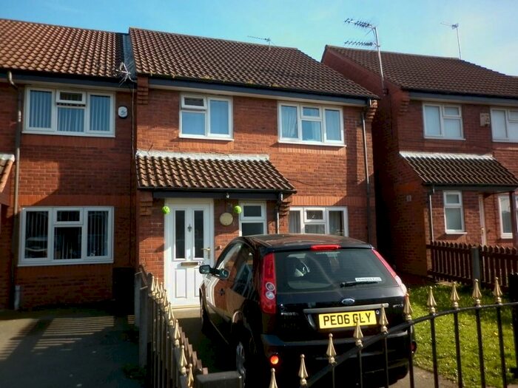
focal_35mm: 28
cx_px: 259
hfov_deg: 63.4
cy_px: 194
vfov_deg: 49.7
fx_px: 419
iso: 80
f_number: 2.8
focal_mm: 5
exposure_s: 1/500
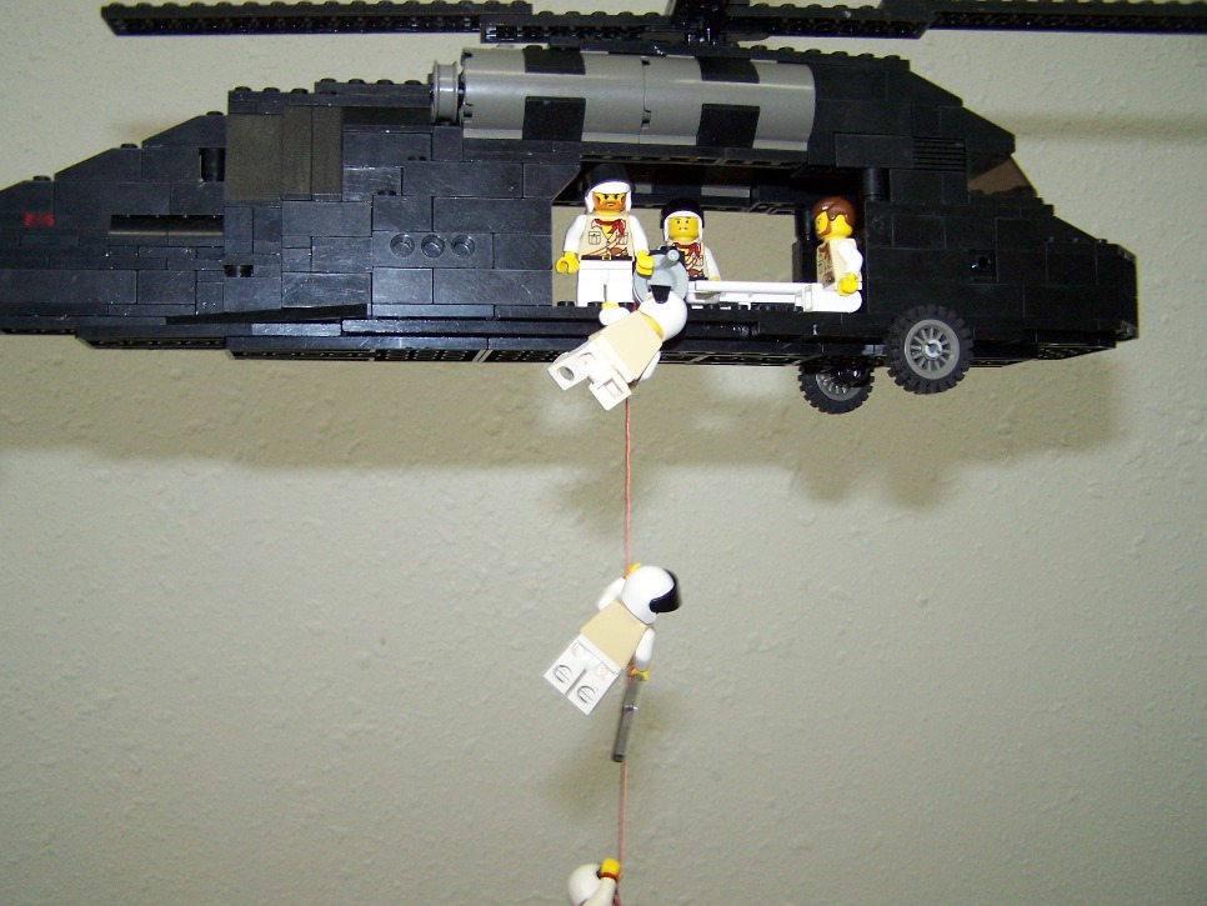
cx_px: 604
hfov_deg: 49.0
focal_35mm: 38
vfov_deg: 37.7
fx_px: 1325
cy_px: 453
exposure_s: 1/60
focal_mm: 6.3
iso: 140
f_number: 2.8
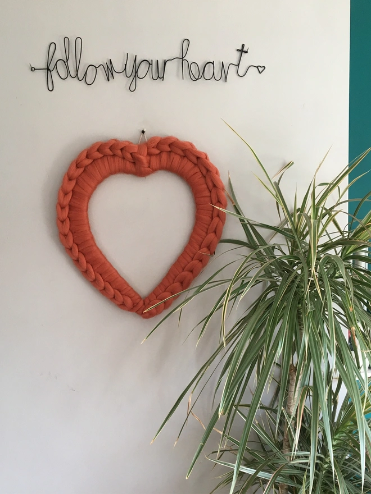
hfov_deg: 48.2
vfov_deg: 61.7
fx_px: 414
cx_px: 186
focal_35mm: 29
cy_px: 247
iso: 50
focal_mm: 4.15
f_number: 2.2
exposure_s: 1/33
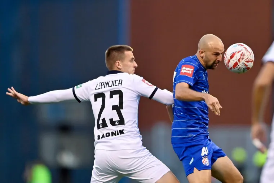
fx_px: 3045
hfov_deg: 5.2
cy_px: 92
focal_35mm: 400
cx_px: 137
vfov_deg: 3.4
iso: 2000
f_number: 2.8
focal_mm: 400
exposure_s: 1/2500
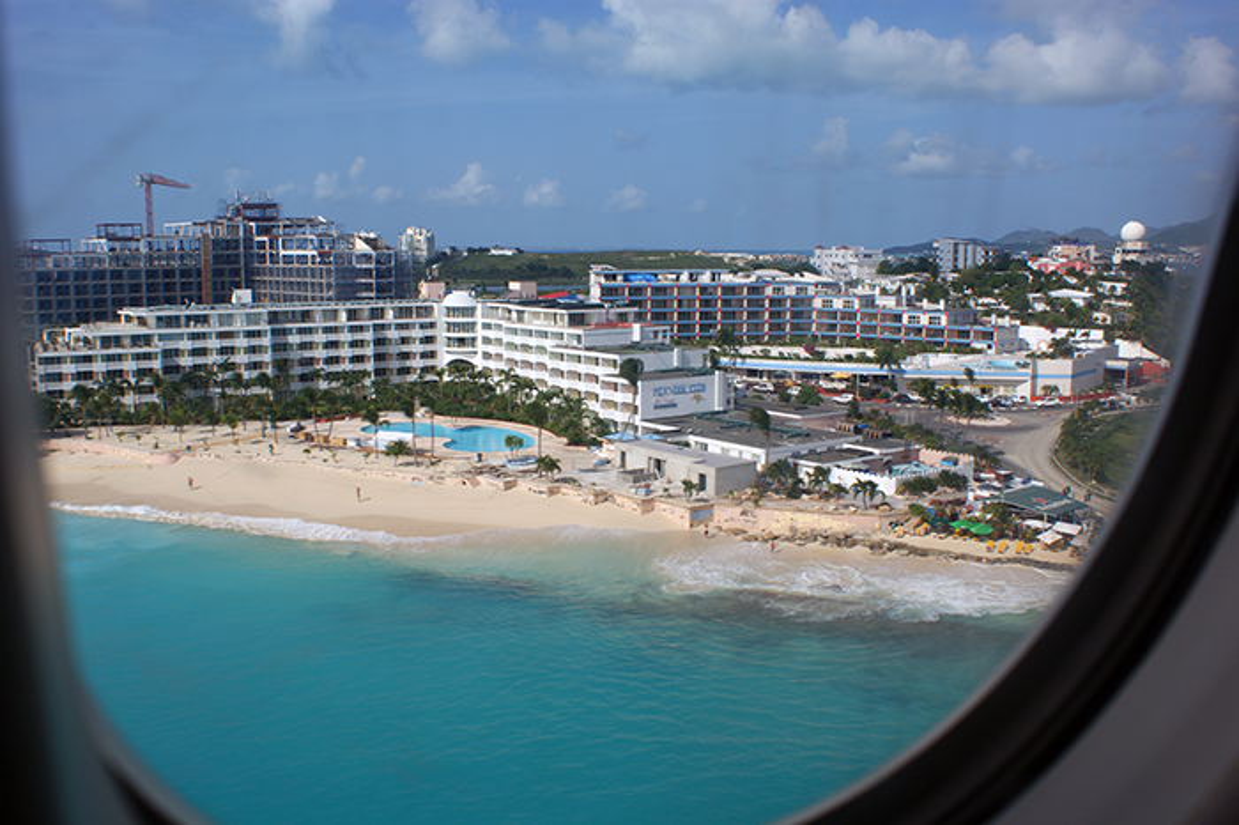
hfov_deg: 57.2
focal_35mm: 33
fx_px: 1135
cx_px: 620
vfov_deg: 39.9
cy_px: 412
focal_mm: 22
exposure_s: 1/320
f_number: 10
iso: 100
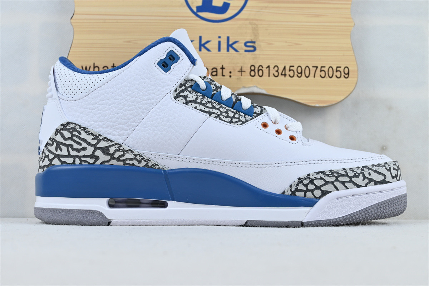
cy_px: 143
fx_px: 626
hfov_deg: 37.9
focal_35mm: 52
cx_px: 214
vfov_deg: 25.8
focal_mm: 35
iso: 100
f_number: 5.3
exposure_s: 1/50
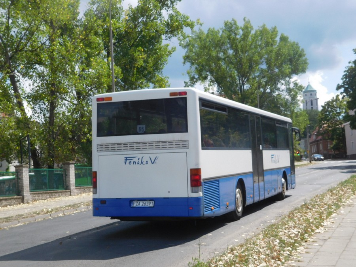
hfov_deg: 38.2
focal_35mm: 50
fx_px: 514
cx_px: 178
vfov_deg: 29.1
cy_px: 134
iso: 125
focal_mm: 8.9
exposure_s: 1/800
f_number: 4.1
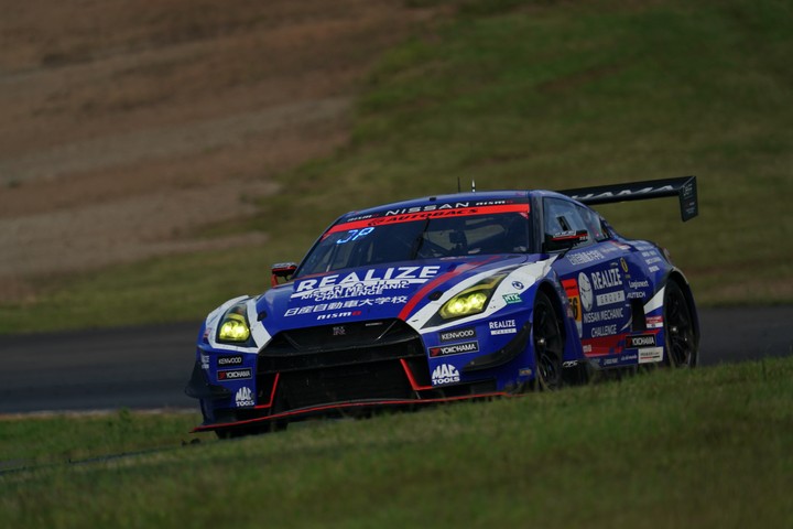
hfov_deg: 3.4
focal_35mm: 600
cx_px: 396
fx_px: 13216
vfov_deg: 2.3
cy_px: 264
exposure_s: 1/800
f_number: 7.1
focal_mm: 600
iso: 200
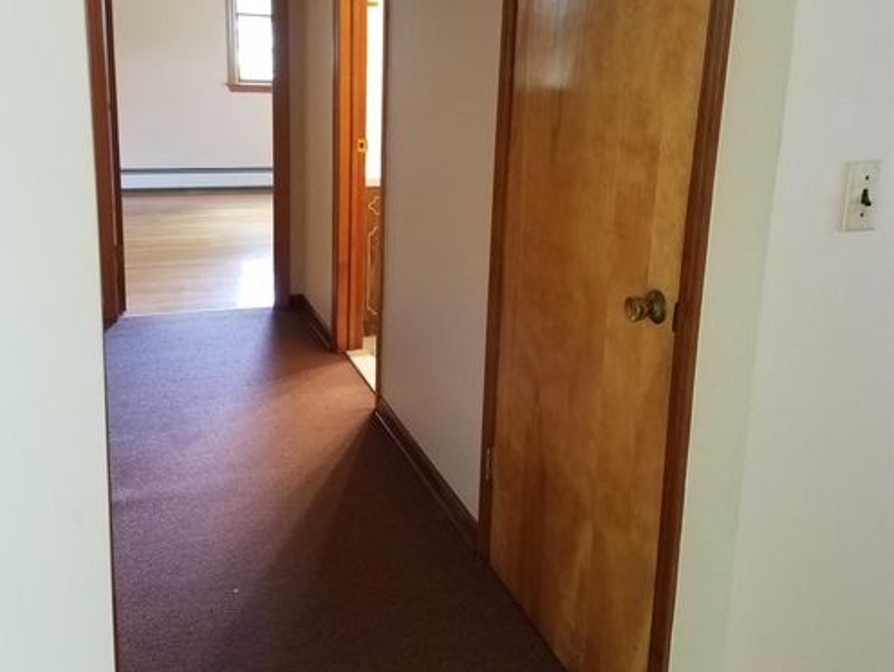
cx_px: 444
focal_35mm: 35
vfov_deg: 40.4
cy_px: 238
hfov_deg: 52.6
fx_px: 905
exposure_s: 1/13
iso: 200
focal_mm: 4.2
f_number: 1.7
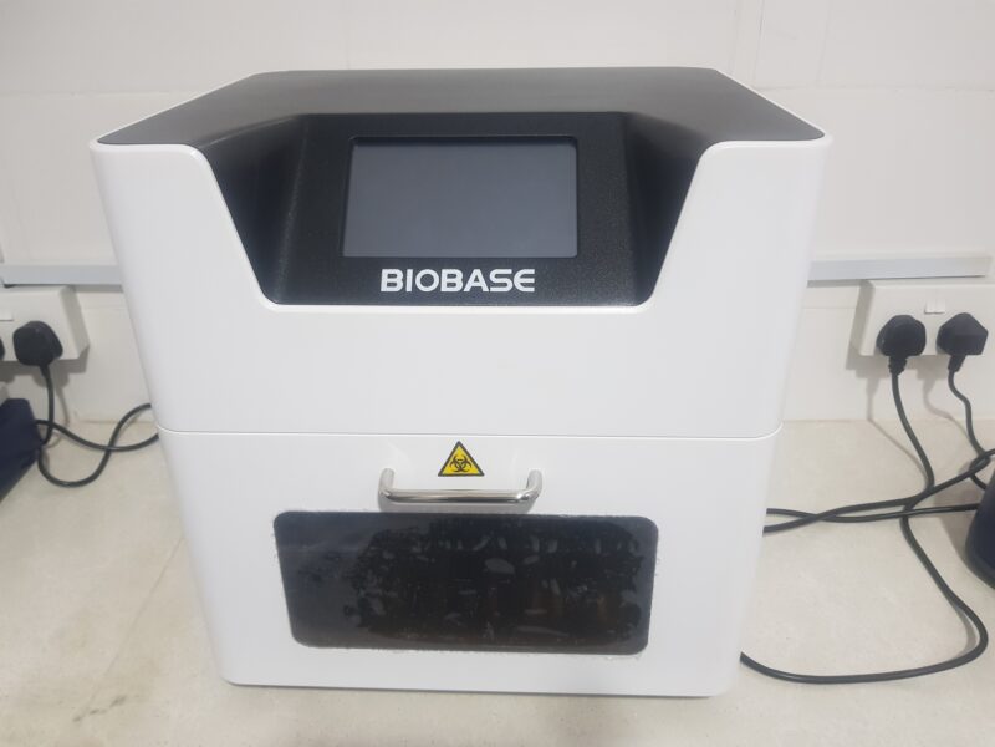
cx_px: 498
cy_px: 374
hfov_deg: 67.3
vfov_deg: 53.1
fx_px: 747
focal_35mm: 26
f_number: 1.7
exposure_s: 1/22
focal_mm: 4.3
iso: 200
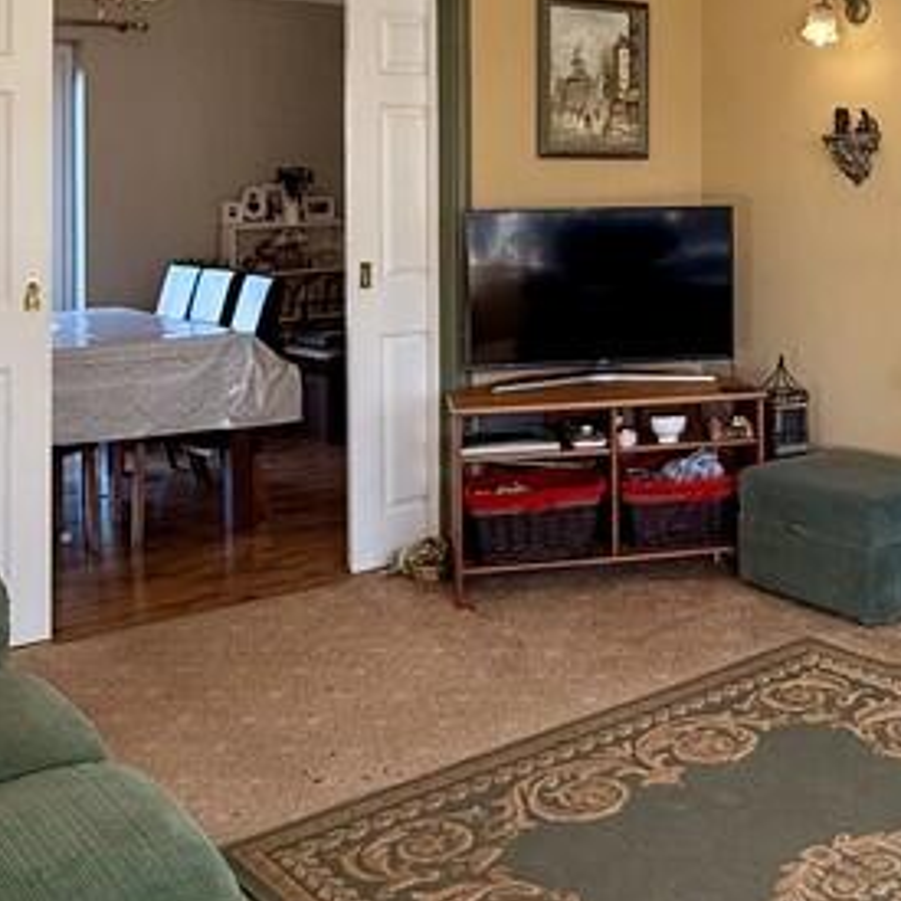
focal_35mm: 46
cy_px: 154
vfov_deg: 35.4
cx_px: 754
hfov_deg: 35.3
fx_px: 1355
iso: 125
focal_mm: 2.22
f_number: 2.2
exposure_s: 1/100
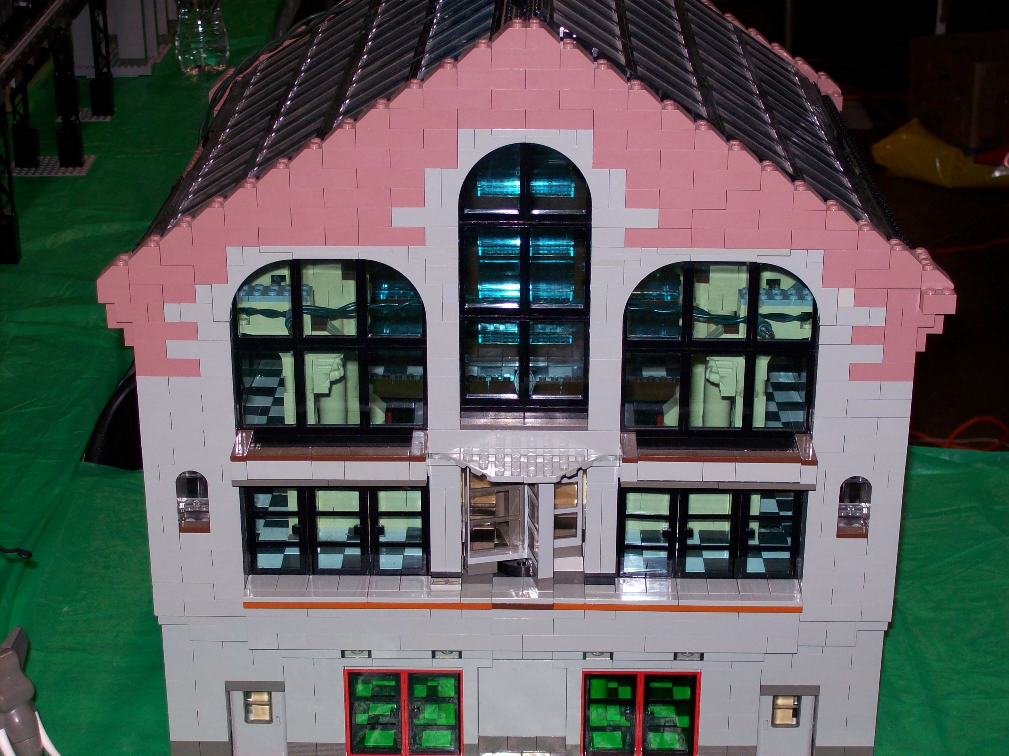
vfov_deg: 21.0
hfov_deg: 27.8
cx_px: 504
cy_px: 378
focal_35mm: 70
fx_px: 2040
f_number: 3.8
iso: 80
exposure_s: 1/97.2
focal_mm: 11.6
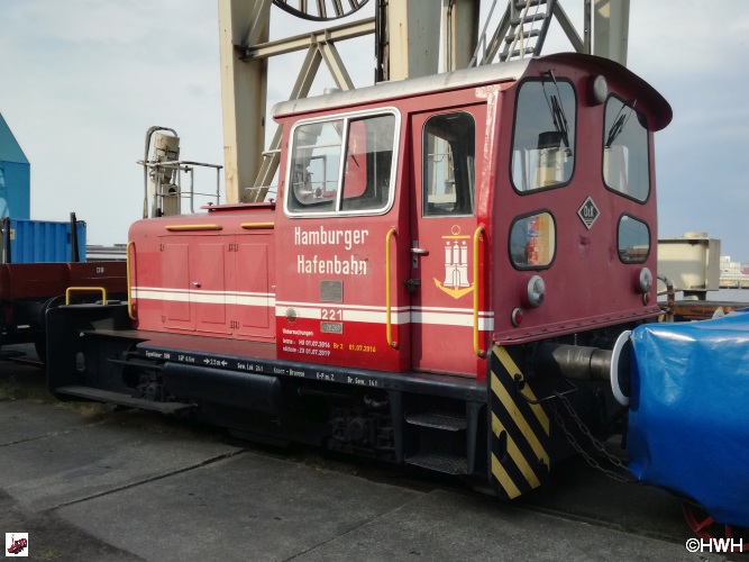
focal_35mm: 35
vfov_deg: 40.7
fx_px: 757
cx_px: 374
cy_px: 281
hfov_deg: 52.6
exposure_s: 1/713
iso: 50
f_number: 2
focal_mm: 3.79
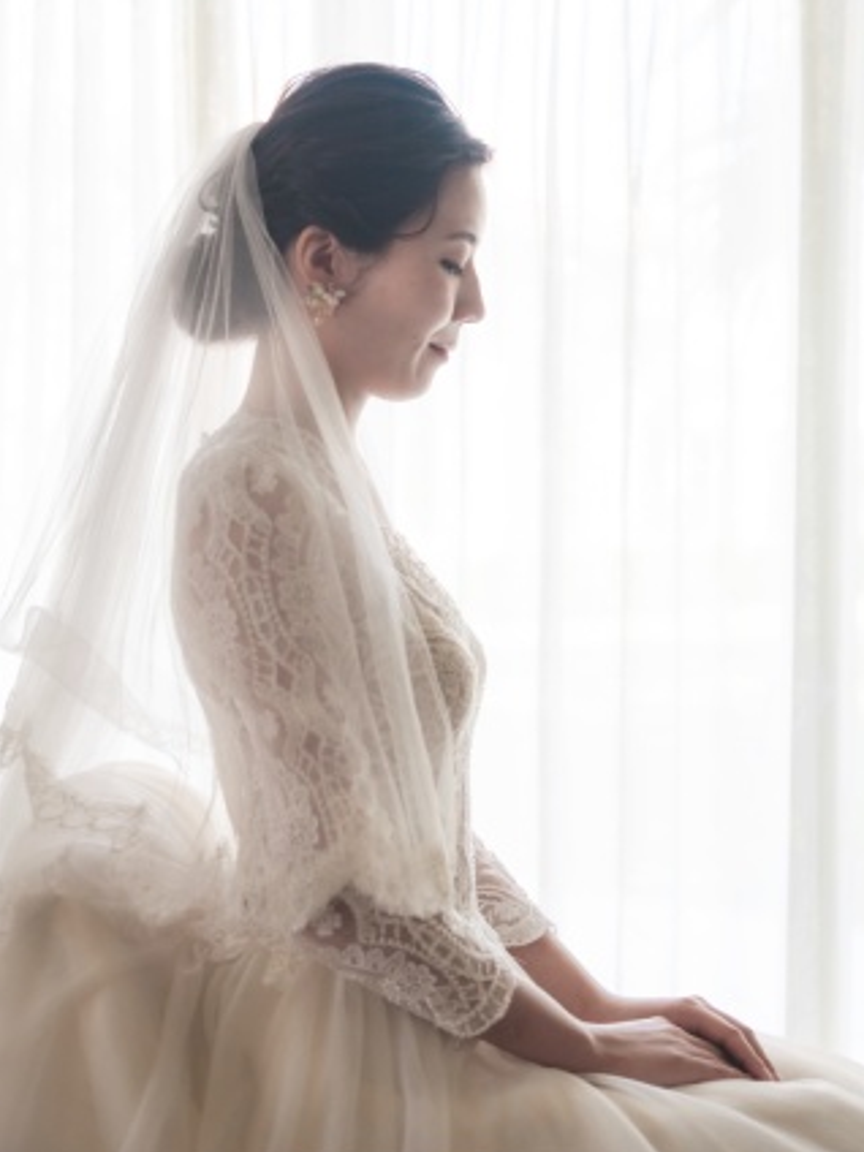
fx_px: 2030
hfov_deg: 24.0
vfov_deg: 31.7
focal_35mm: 61
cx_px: 432
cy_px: 514
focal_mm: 37.6
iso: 400
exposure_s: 1/100
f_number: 2.8
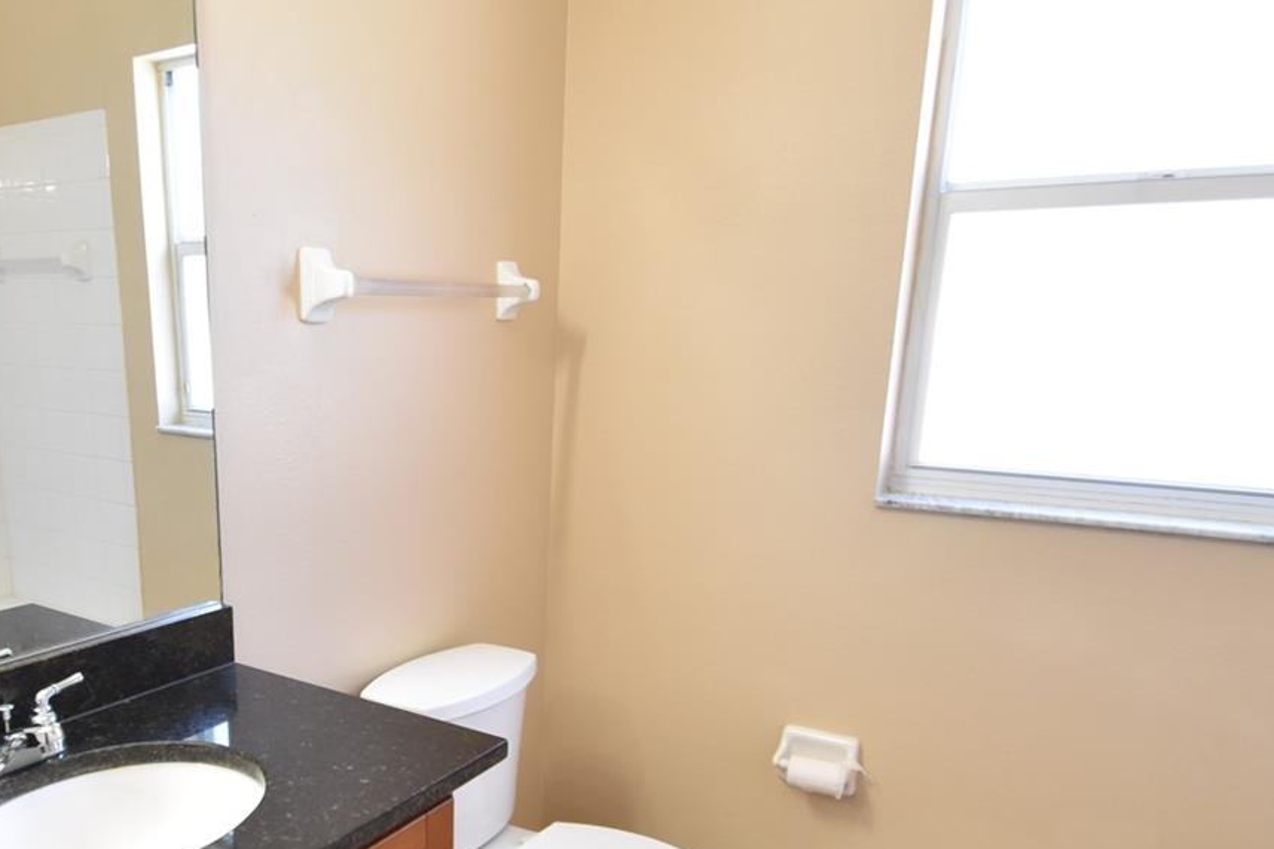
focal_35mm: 28
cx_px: 407
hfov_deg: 63.5
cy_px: 578
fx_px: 991
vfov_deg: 45.5
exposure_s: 1/125
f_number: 3.5
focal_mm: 10
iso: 800
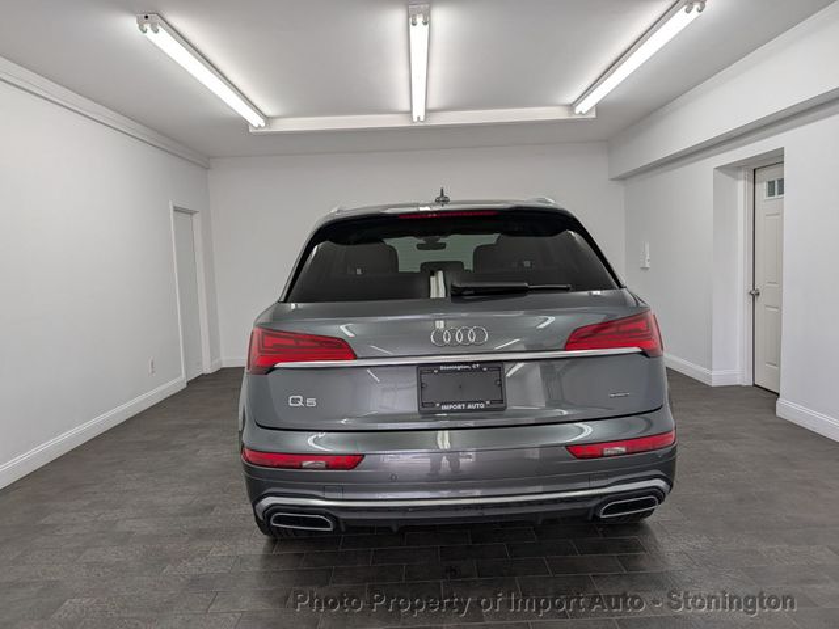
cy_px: 314
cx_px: 420
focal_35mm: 24
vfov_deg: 56.8
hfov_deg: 71.6
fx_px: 582
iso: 19
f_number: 1.68
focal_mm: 6.9
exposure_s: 1/60
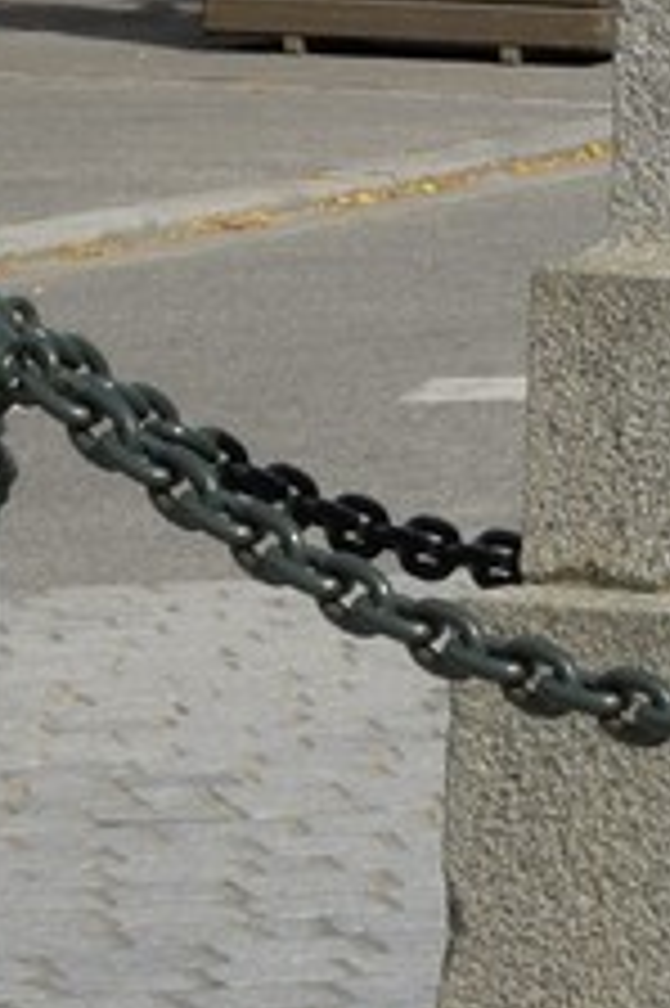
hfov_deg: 3.9
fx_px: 9590
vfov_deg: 5.5
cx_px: 1893
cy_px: -2318
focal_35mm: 343
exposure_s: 1/160
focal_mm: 32
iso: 100
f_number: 11
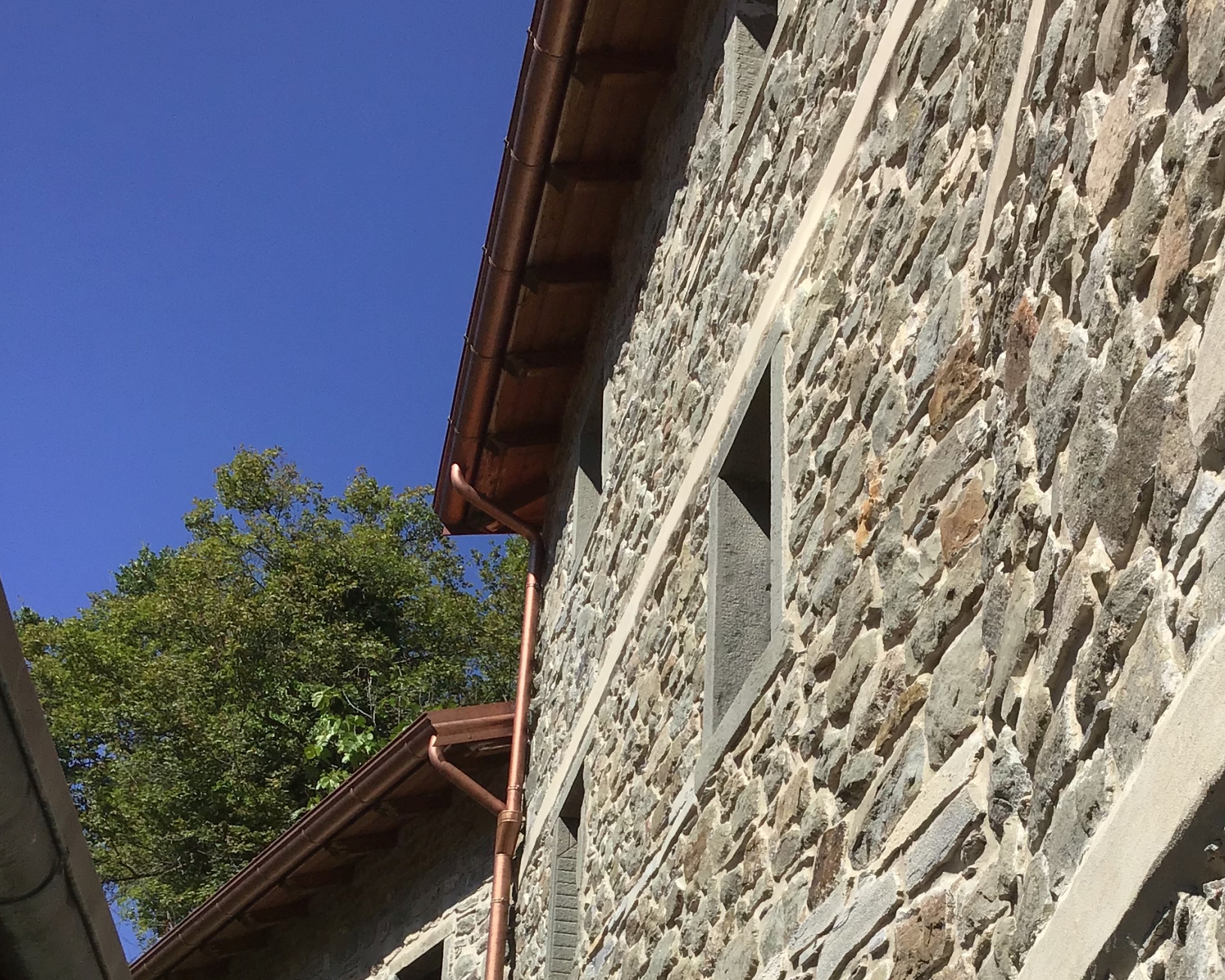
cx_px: 779
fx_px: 1885
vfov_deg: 28.2
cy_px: 849
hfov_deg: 35.8
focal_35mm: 52
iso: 25
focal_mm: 3.3
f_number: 2.4
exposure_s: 1/1942
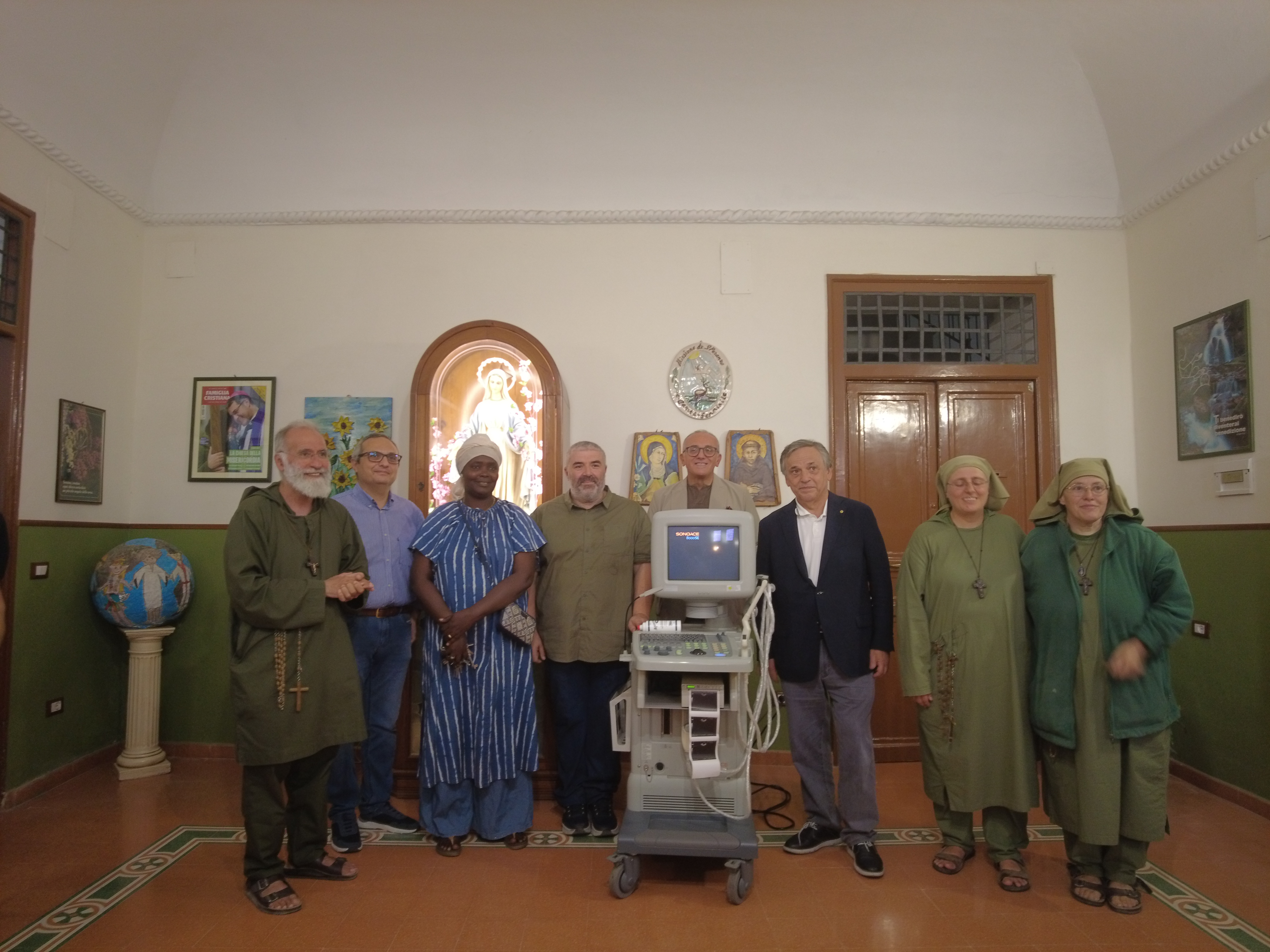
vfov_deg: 66.0
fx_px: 734
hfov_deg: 81.7
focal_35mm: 20
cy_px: 476
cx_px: 635
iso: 400
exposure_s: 1/10
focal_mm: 4.4
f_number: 1.8
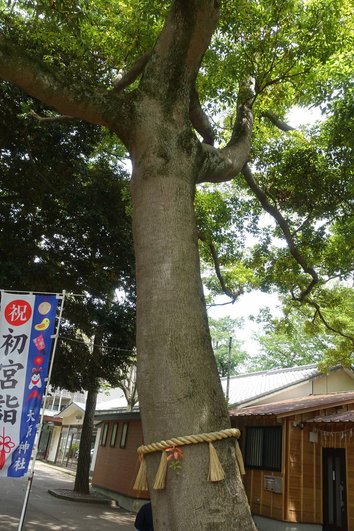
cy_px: 266
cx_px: 177
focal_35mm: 30
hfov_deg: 43.6
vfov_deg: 61.9
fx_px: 442
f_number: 5.6
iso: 125
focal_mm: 10.89
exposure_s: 1/100
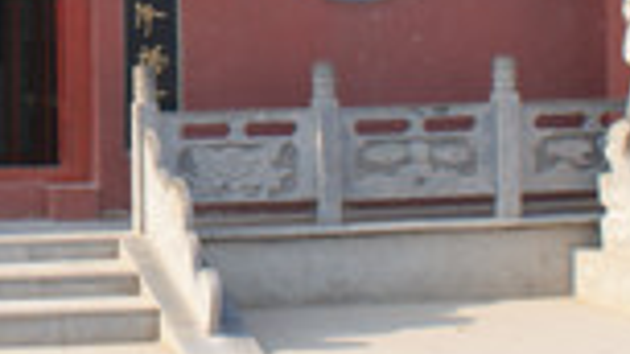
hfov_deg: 18.5
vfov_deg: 10.6
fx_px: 1854
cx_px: -86
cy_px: -158
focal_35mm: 111
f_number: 7.1
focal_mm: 18
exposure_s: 1/60
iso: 100
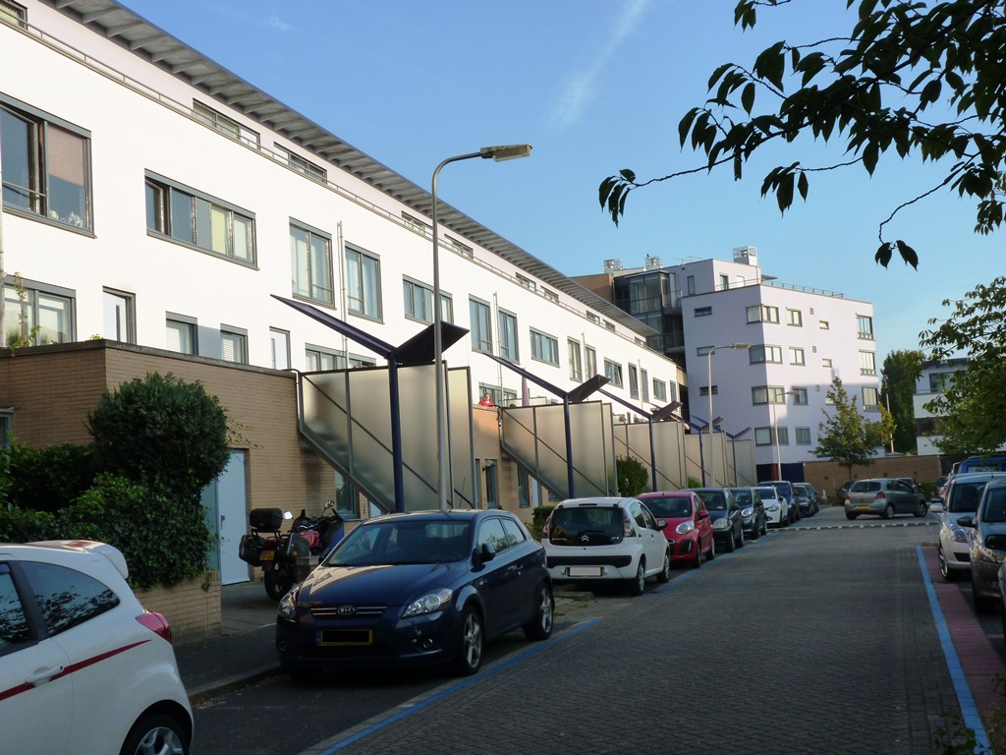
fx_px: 1337
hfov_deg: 41.2
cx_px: 503
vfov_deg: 31.5
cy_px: 378
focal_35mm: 46
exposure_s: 1/250
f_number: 5.6
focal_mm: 8.2
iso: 125
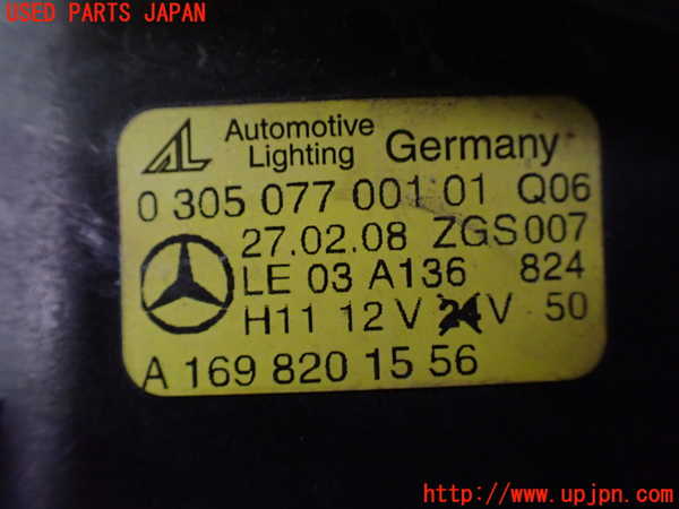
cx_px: 340
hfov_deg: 60.0
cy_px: 254
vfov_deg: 46.8
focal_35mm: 30
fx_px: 588
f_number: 2.3
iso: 800
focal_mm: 5.4
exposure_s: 1/40
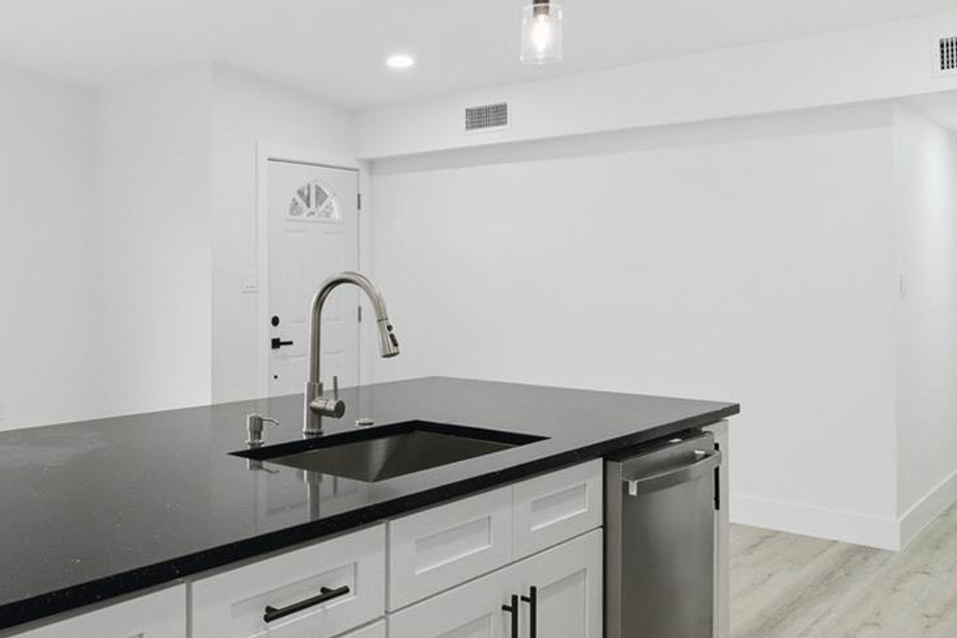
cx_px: 240
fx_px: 930
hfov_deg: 52.1
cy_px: 257
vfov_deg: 37.7
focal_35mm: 35
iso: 1600
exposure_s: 1/250
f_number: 11
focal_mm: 16
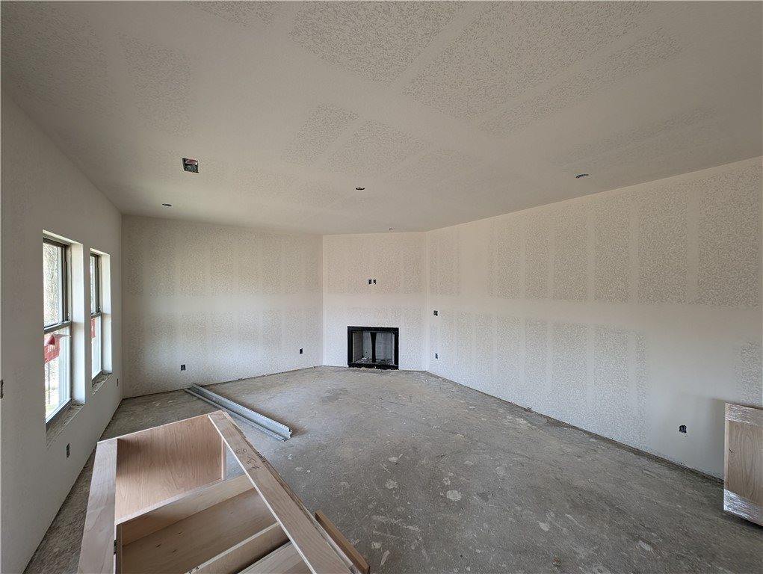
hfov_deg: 110.5
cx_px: 382
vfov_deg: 94.6
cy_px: 287
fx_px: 265
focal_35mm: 12
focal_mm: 2.23
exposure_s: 1/23.8
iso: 55
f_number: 1.95
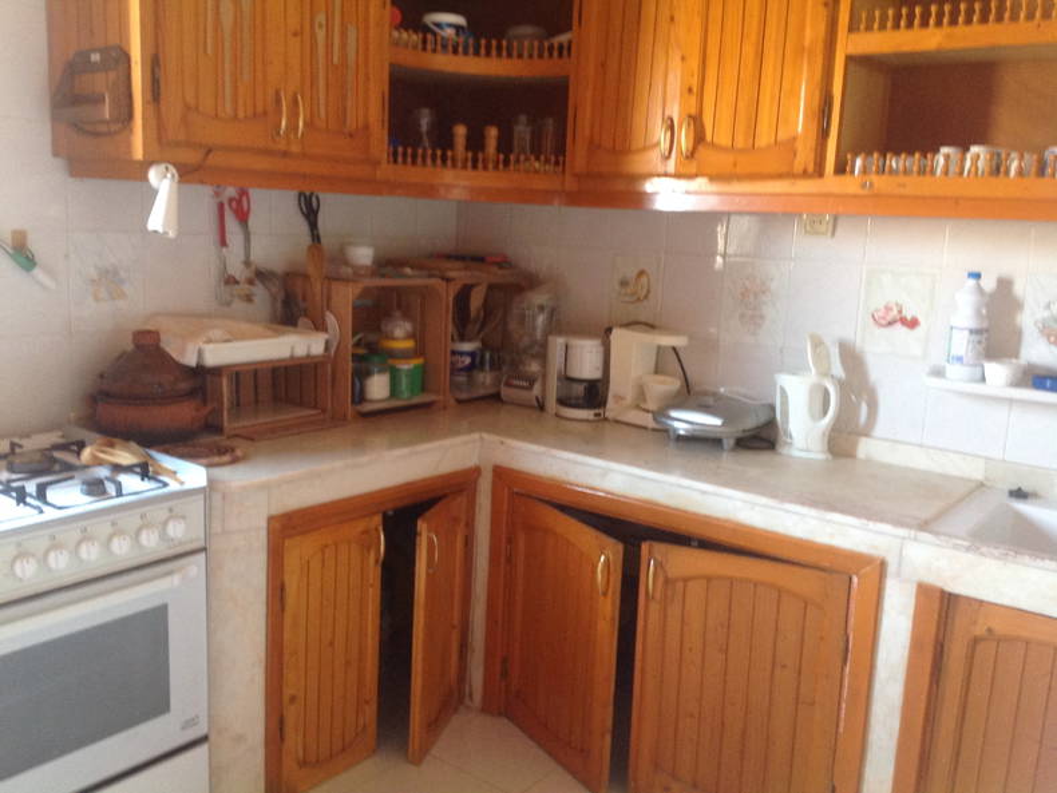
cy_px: 396
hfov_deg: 52.6
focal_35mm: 35
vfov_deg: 40.7
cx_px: 528
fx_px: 1069
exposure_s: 1/15
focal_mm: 4.28
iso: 125
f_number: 2.4
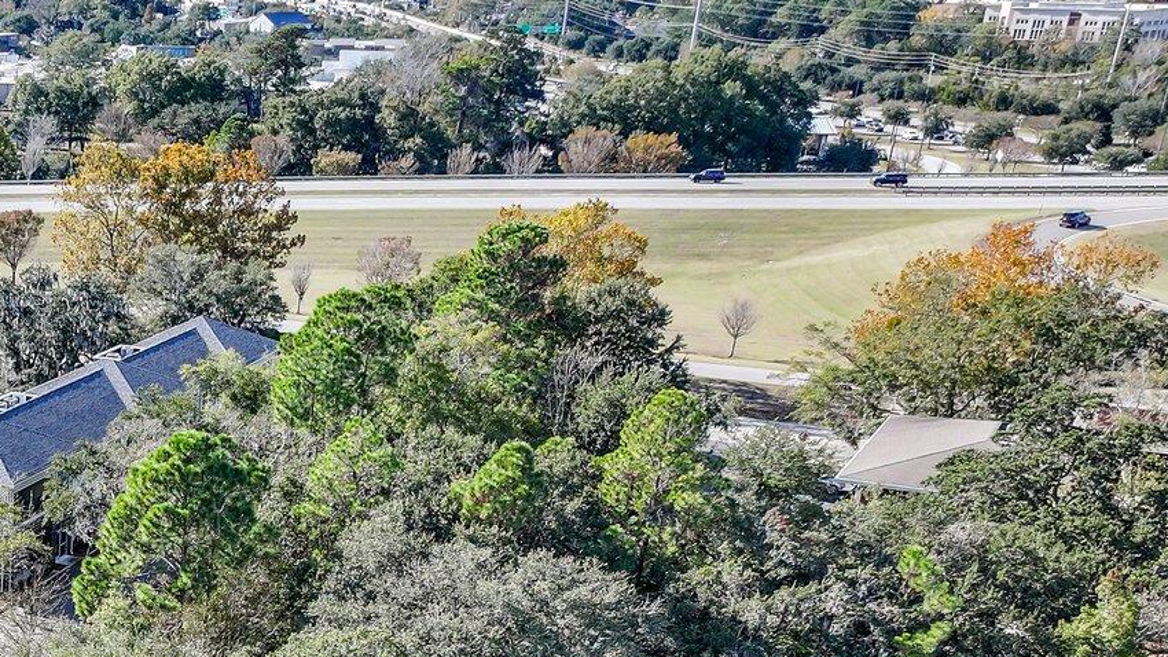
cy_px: 893
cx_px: -129
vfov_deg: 17.7
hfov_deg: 29.8
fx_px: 1951
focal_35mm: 63
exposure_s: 1/800
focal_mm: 12.29
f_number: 2.8
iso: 100
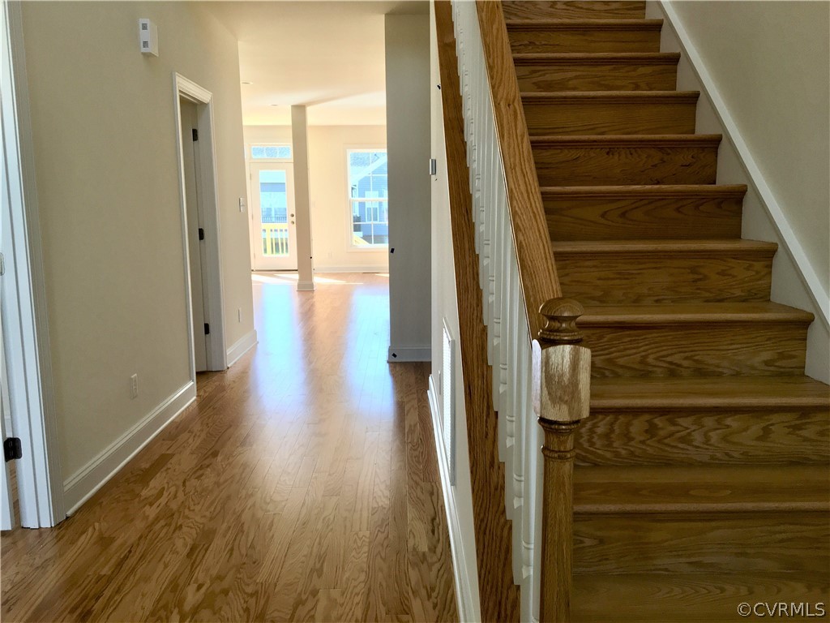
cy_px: 312
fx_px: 695
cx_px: 415
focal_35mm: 29
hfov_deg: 61.7
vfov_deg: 48.2
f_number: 2.2
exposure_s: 1/120
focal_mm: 4.15
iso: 32
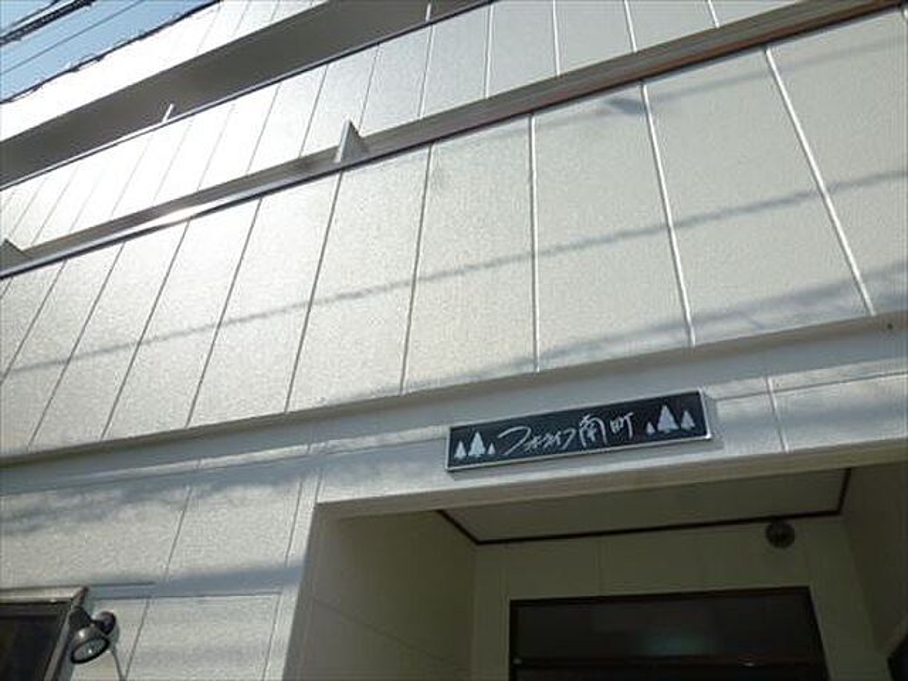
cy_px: 340
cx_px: 454
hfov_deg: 71.6
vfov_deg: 56.8
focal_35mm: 24
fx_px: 630
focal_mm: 4.3
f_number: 5.6
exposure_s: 1/640
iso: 100
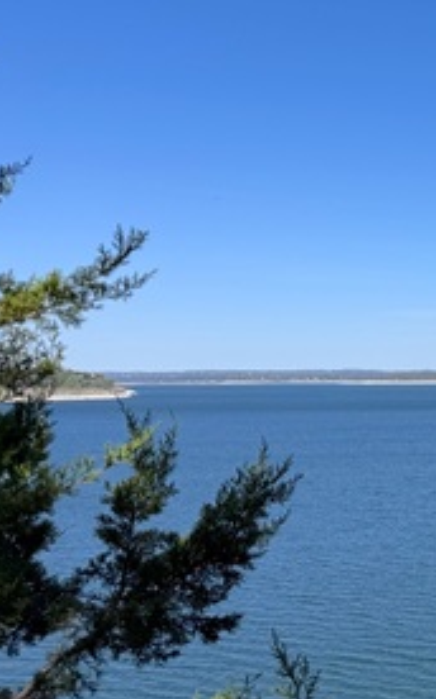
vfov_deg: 34.6
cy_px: 362
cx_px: 793
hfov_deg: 17.6
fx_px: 1124
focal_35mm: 59
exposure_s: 1/5714
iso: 80
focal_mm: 6.76
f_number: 1.78
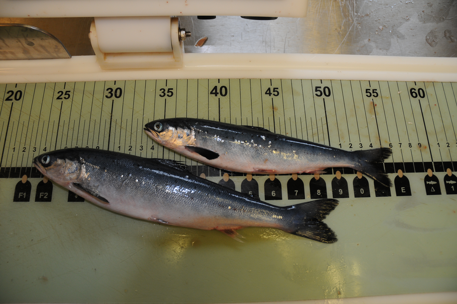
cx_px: 228
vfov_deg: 47.8
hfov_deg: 67.4
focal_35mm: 27
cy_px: 152
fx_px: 342
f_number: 5.6
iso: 400
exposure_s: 1/80
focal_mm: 18
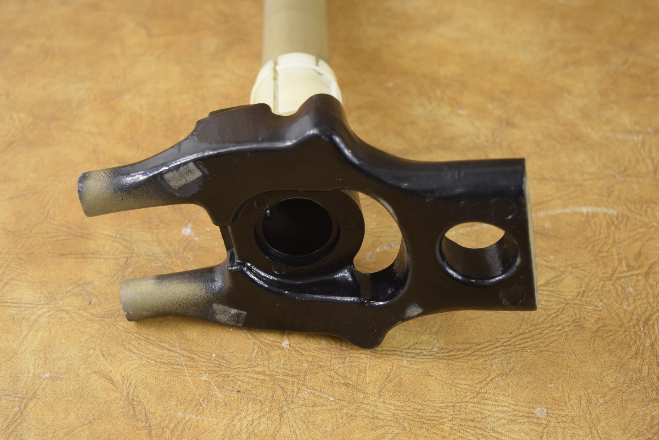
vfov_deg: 22.7
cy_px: 220
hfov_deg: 33.4
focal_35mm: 60
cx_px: 330
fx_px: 1099
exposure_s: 1/125
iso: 450
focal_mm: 40
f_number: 5.6
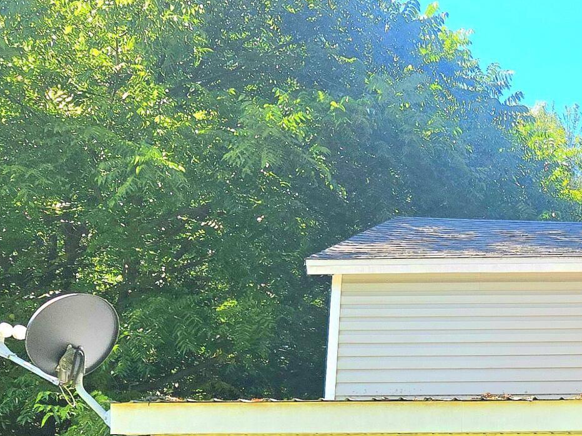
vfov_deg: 19.1
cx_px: 737
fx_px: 1244
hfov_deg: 23.5
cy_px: 470
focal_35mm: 74
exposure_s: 1/2500
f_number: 1.8
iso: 80
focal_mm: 5.4
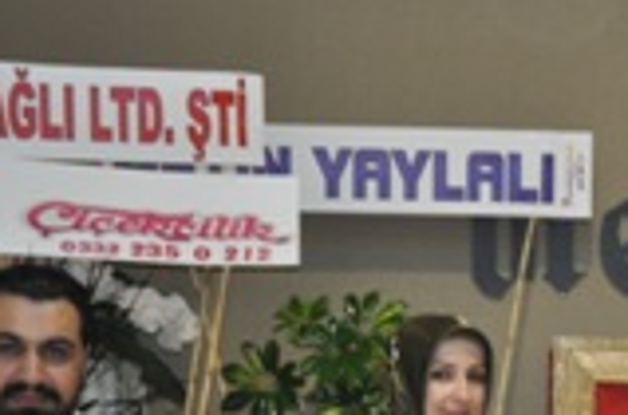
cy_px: 514
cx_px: 656
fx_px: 1990
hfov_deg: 17.4
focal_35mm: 114
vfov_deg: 11.6
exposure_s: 1/60
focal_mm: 27
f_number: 3.8
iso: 800
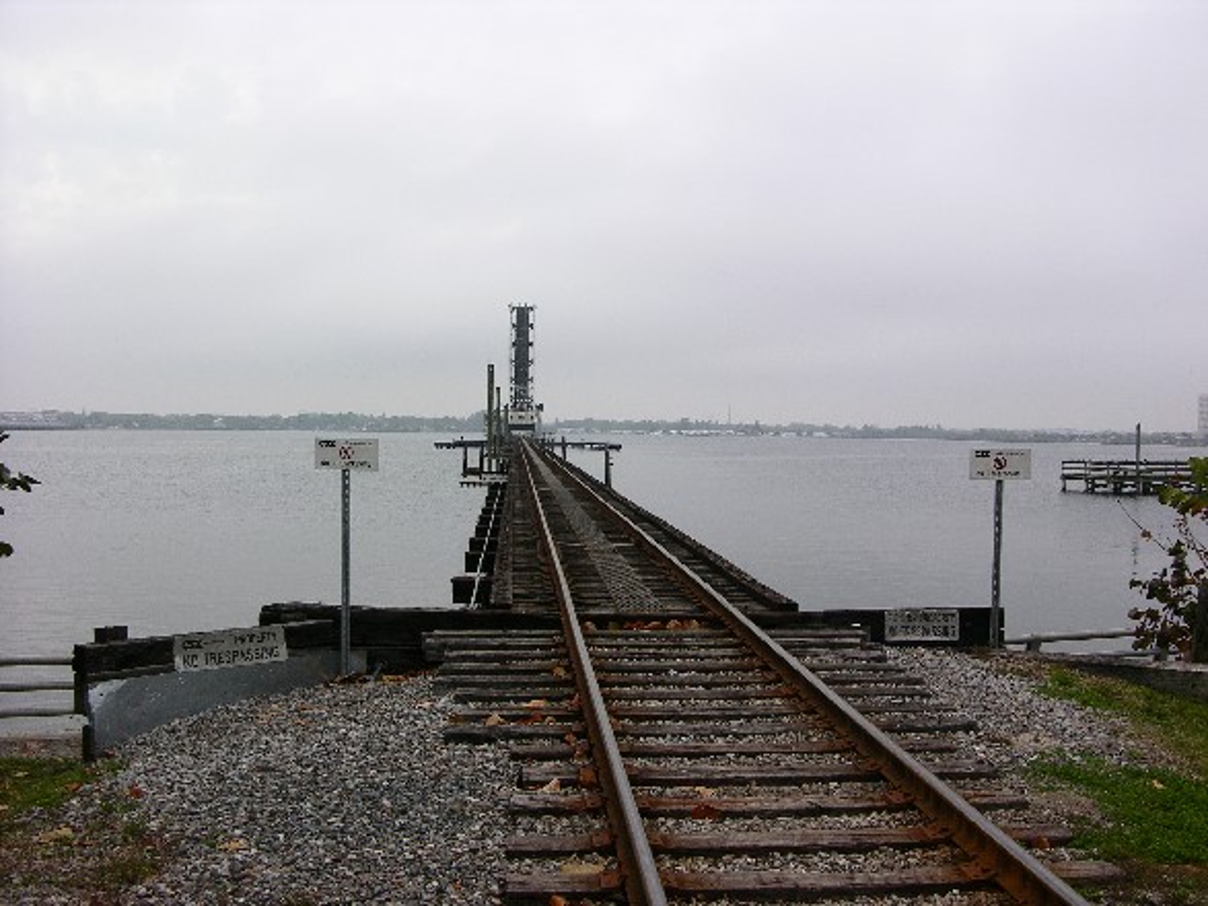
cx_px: 604
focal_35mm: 37
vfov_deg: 38.7
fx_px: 1291
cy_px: 453
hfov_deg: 50.1
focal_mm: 9.5
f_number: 4
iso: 50
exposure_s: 1/46.5
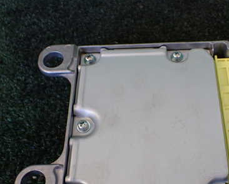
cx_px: 153
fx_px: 325
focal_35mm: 48
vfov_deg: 31.3
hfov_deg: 38.3
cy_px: 119
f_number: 2.3
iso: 200
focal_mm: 5.4
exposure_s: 1/125
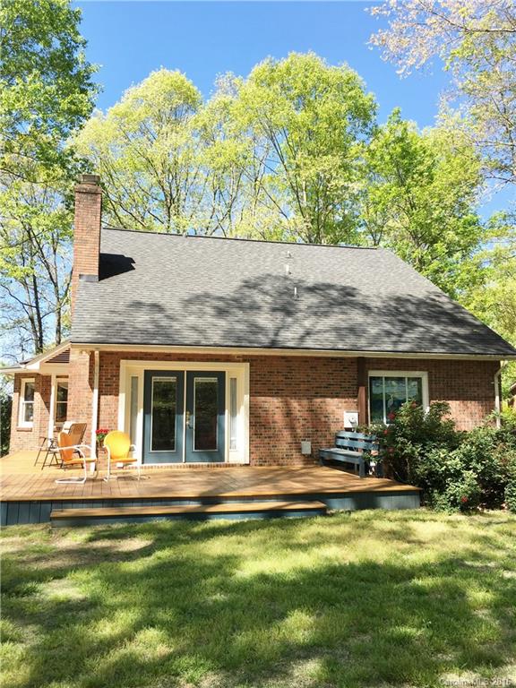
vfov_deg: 61.7
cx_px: 258
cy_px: 344
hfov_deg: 48.2
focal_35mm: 29
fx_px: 576
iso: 25
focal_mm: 4.15
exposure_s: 1/545
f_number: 2.2
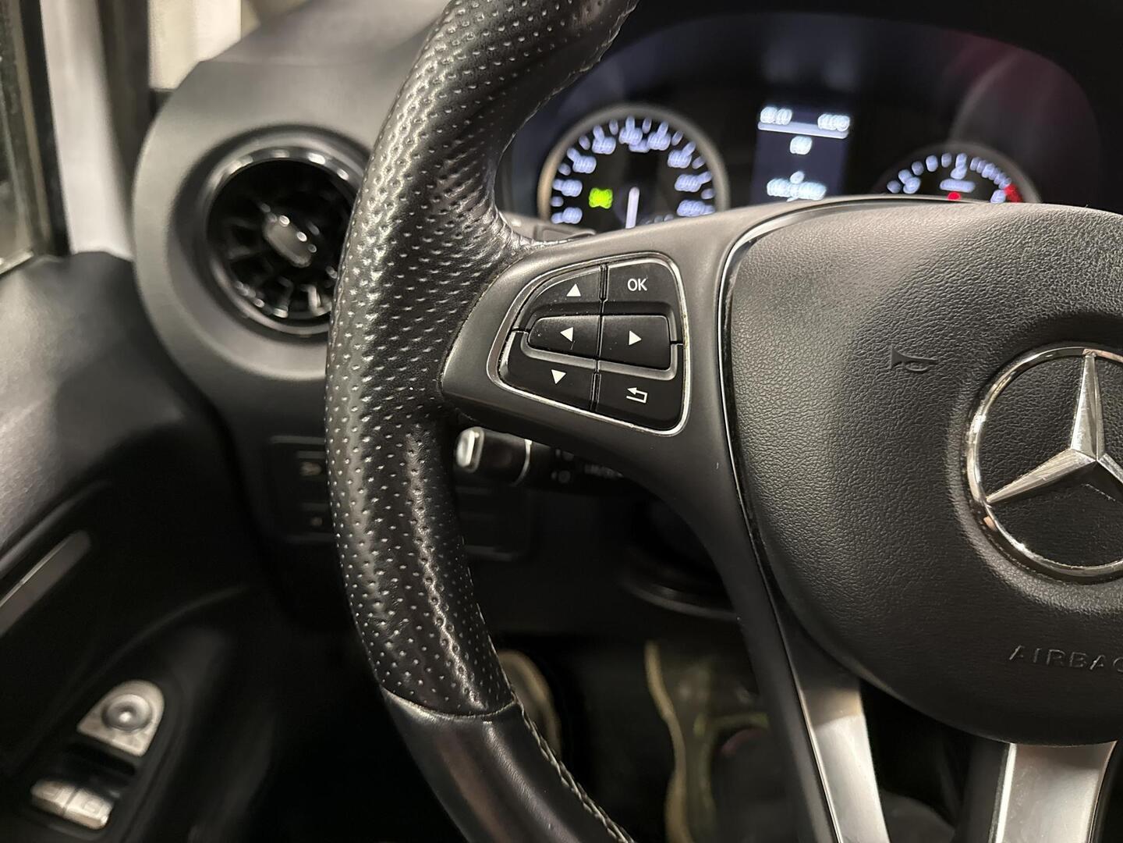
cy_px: 422
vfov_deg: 56.8
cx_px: 562
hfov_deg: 71.6
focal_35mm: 24
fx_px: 779
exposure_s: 1/33
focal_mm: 6.76
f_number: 1.78
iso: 800
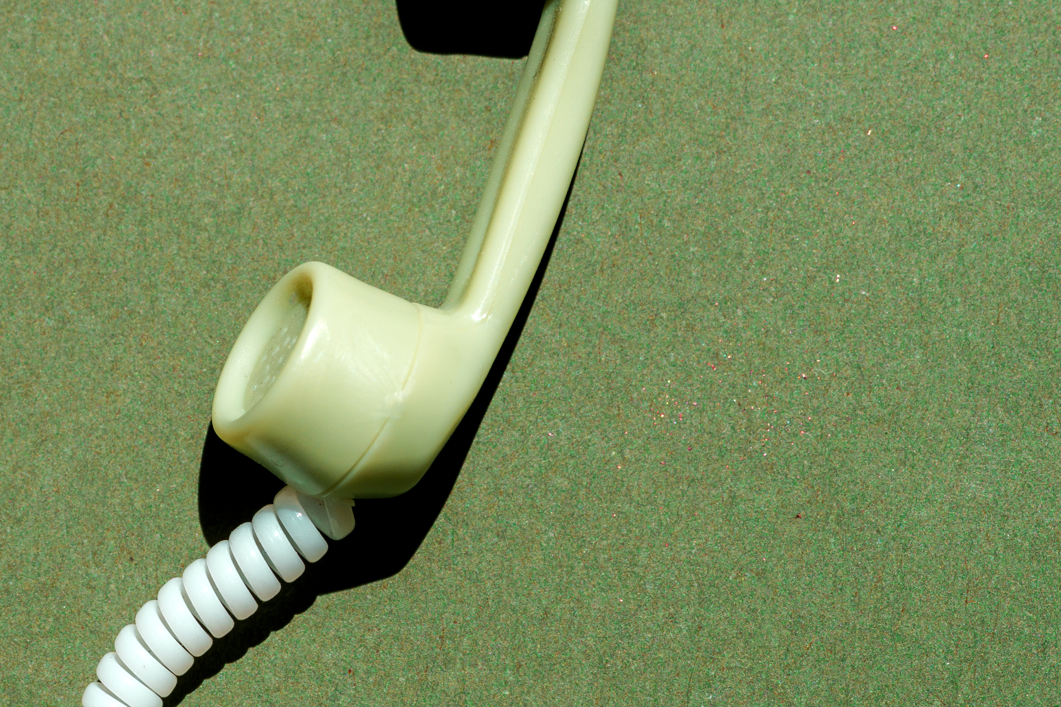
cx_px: 31
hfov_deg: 10.7
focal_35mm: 190
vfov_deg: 7.2
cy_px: 102
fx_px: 5599
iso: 100
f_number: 9
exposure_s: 1/640
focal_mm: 90
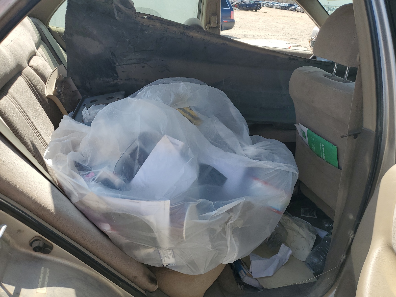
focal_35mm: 26
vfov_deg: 53.1
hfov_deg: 67.3
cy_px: 148
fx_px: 297
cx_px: 198
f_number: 1.5
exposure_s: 1/1667
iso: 50
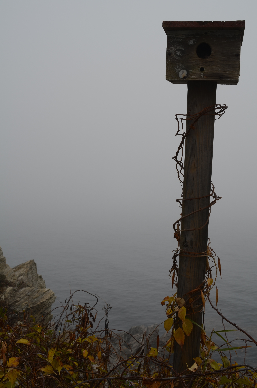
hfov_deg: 31.8
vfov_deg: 46.5
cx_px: 128
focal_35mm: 42
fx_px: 452
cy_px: 194
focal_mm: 28
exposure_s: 1/125
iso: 100
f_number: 10
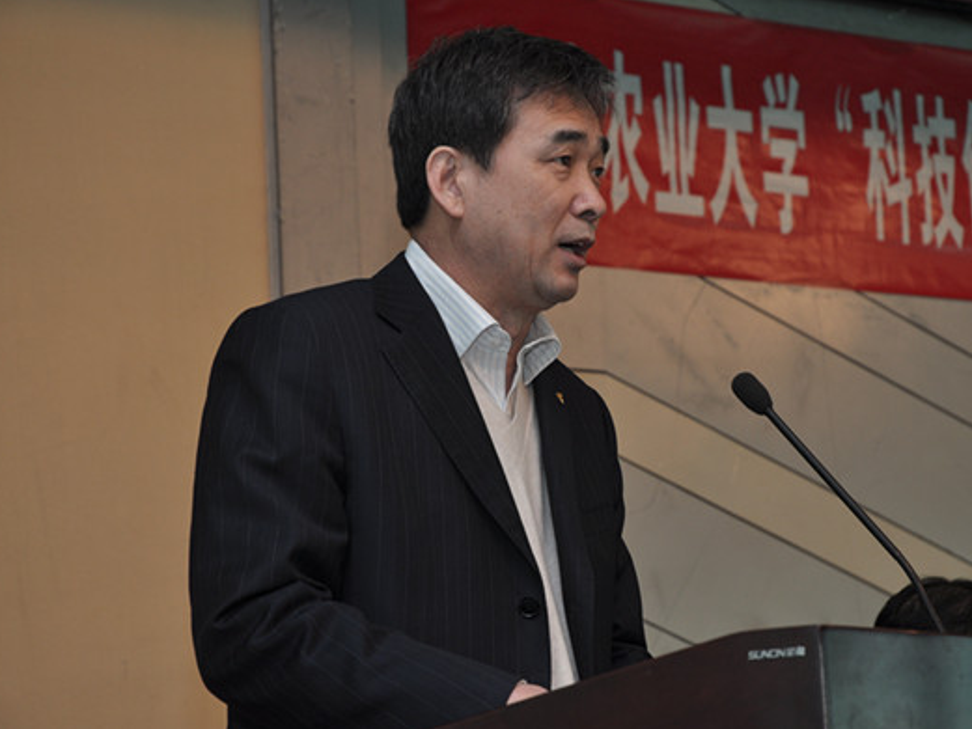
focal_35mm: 116
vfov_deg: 12.8
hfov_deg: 17.0
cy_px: 365
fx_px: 3258
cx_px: 532
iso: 250
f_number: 5.6
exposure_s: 1/60
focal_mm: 70
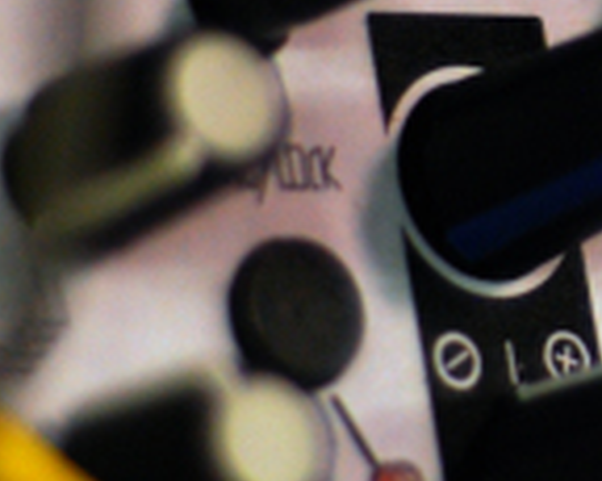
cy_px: 4
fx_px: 6499
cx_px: 805
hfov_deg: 5.3
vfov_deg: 4.2
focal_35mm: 365
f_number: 1.8
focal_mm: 50
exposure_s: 1/320
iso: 400
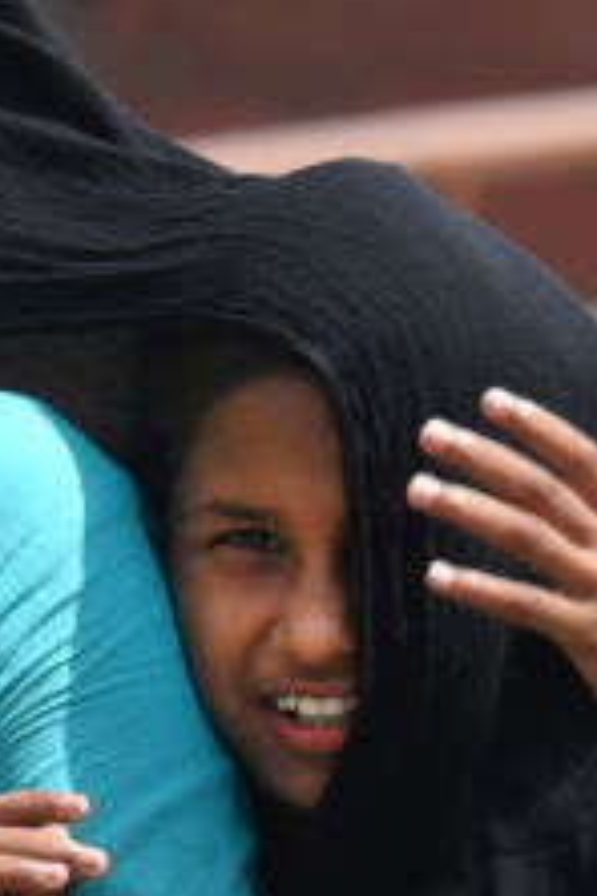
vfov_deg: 2.6
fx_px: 20097
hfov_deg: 1.7
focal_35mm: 808
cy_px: 638
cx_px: -496
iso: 125
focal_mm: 175
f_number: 7.1
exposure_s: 1/250
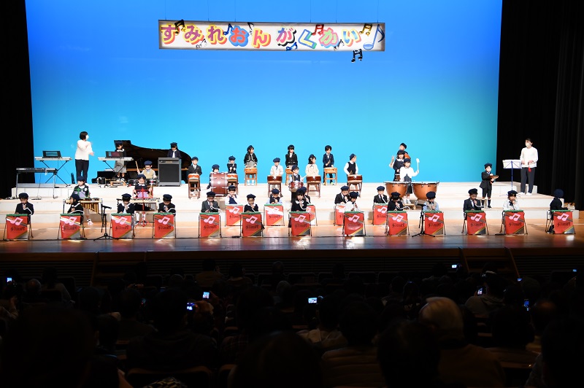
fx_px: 778
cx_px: 292
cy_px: 194
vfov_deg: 28.0
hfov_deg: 41.1
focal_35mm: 48
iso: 500
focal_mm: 32
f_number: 3.5
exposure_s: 1/20
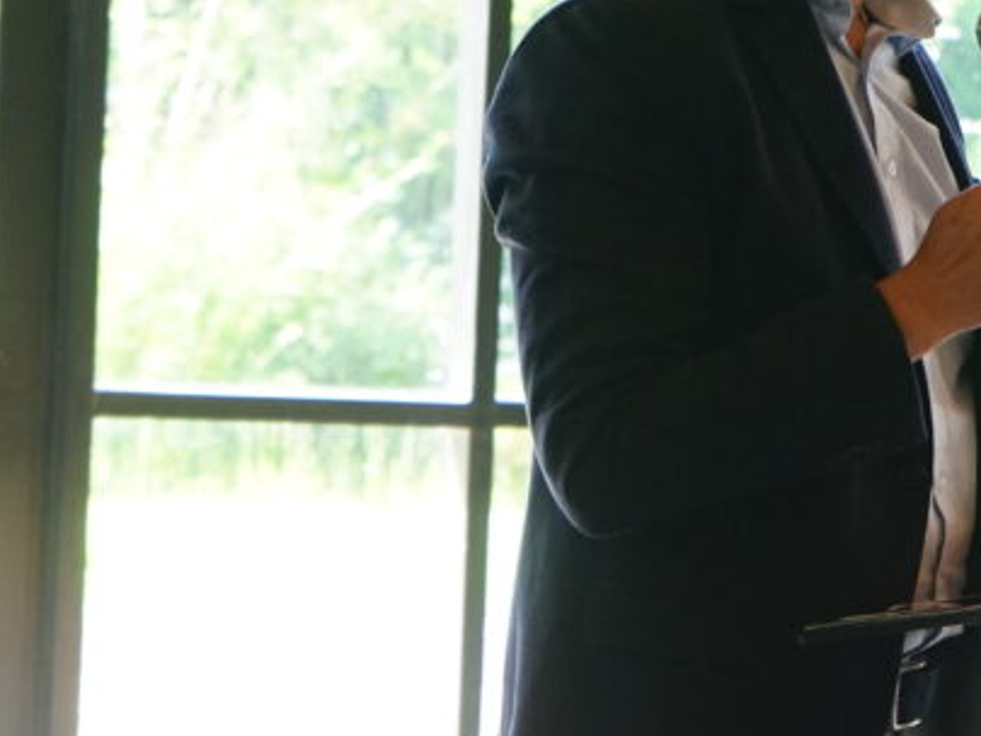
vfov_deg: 8.7
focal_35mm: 170
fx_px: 4819
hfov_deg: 11.6
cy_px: 166
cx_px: 729
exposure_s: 1/200
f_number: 5.6
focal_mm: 70
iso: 2000
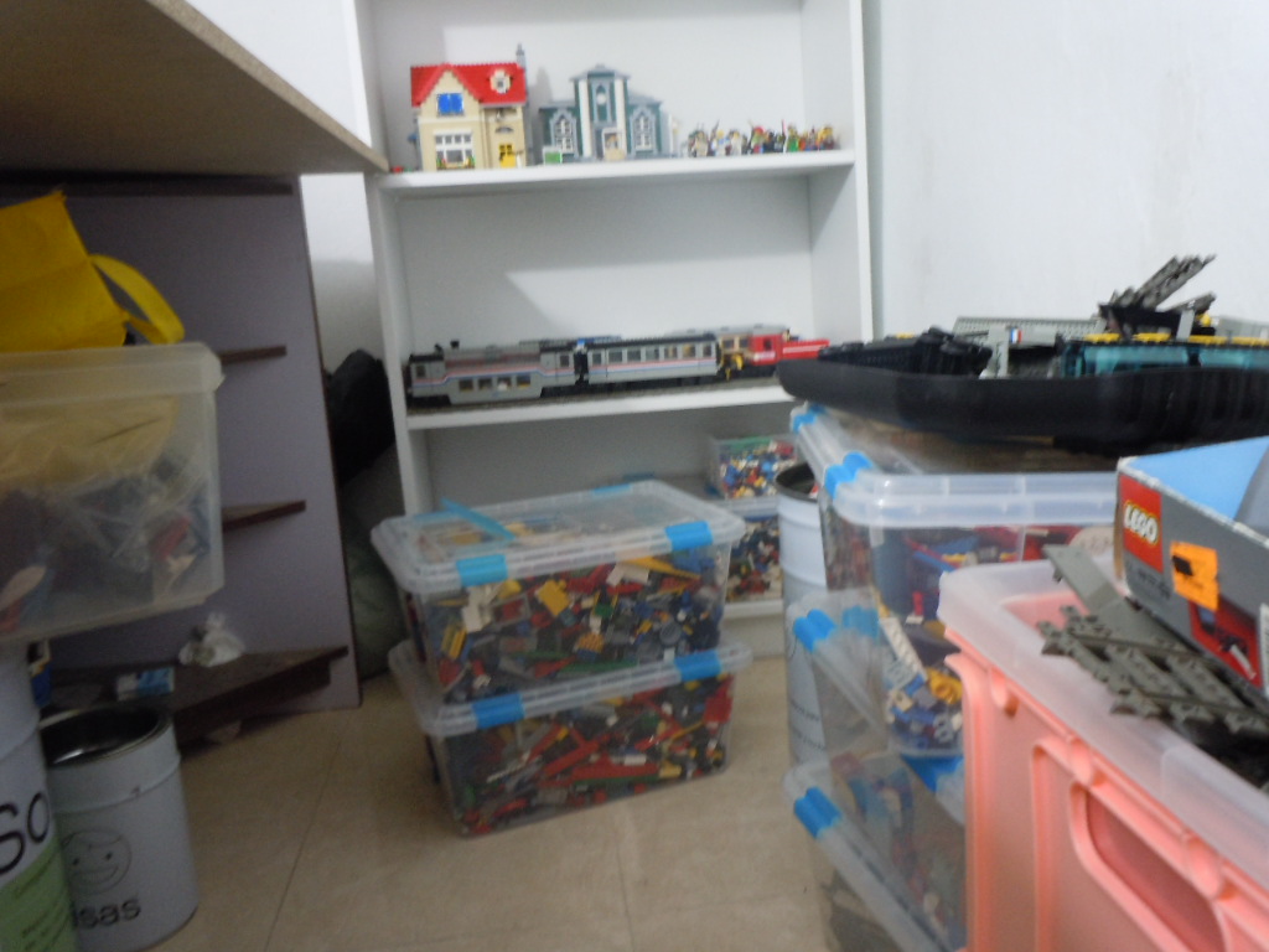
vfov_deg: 49.7
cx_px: 634
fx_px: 1026
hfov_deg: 63.4
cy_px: 476
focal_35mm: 28
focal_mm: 5
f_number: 3.7
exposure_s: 1/3
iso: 400
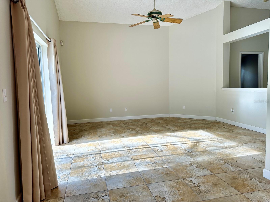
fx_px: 187
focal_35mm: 24
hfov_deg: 71.6
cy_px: 101
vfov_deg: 56.8
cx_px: 135
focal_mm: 6.86
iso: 64
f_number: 1.78
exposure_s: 1/190
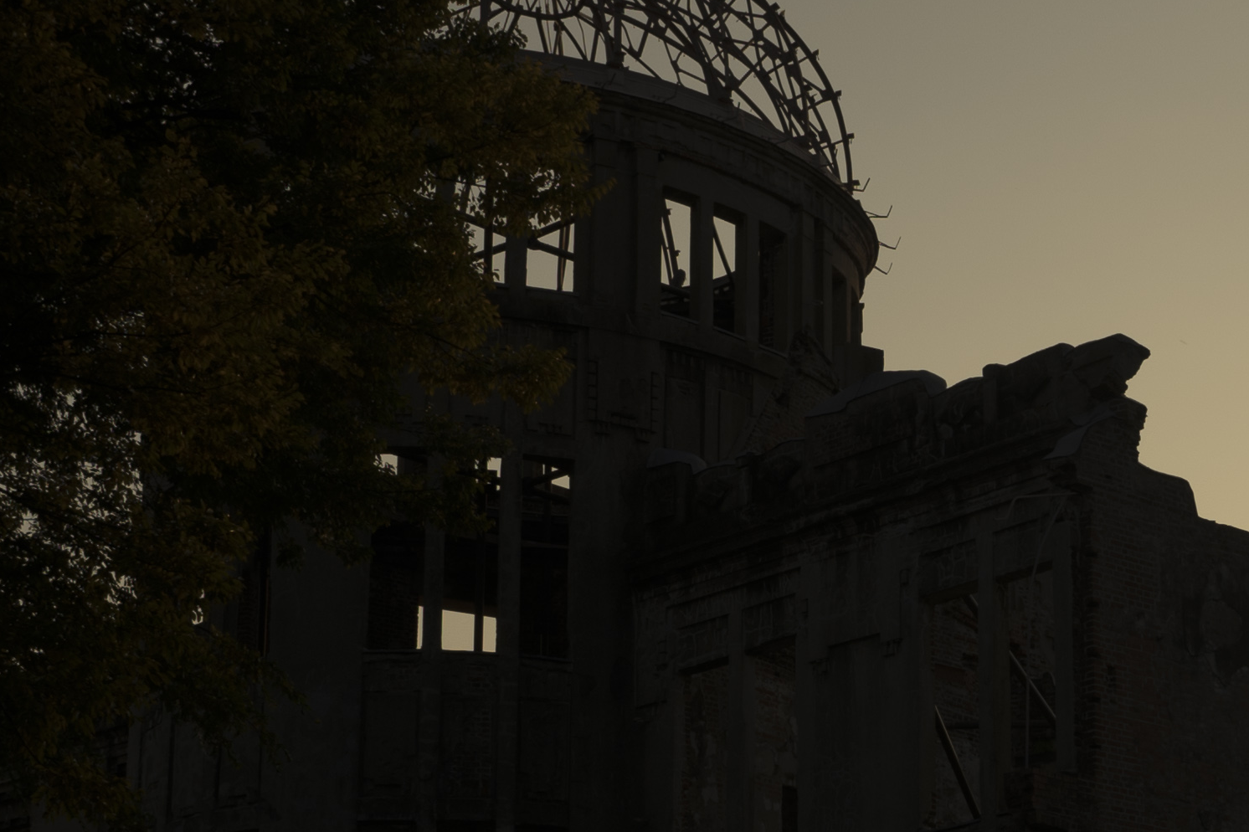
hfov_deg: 21.3
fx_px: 3295
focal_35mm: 95
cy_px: 611
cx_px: 939
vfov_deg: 14.3
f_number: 7.1
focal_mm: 24
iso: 100
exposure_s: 1/100
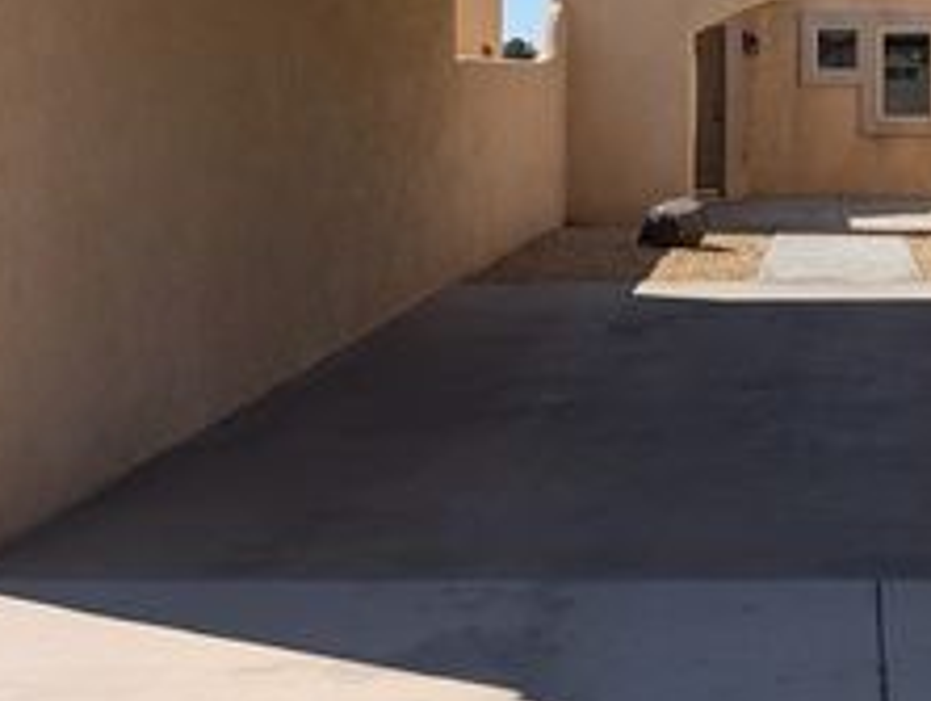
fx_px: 1454
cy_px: 105
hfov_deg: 33.8
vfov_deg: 26.4
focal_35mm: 54
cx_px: 818
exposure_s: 1/1232
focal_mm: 6.9
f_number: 1.68
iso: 21
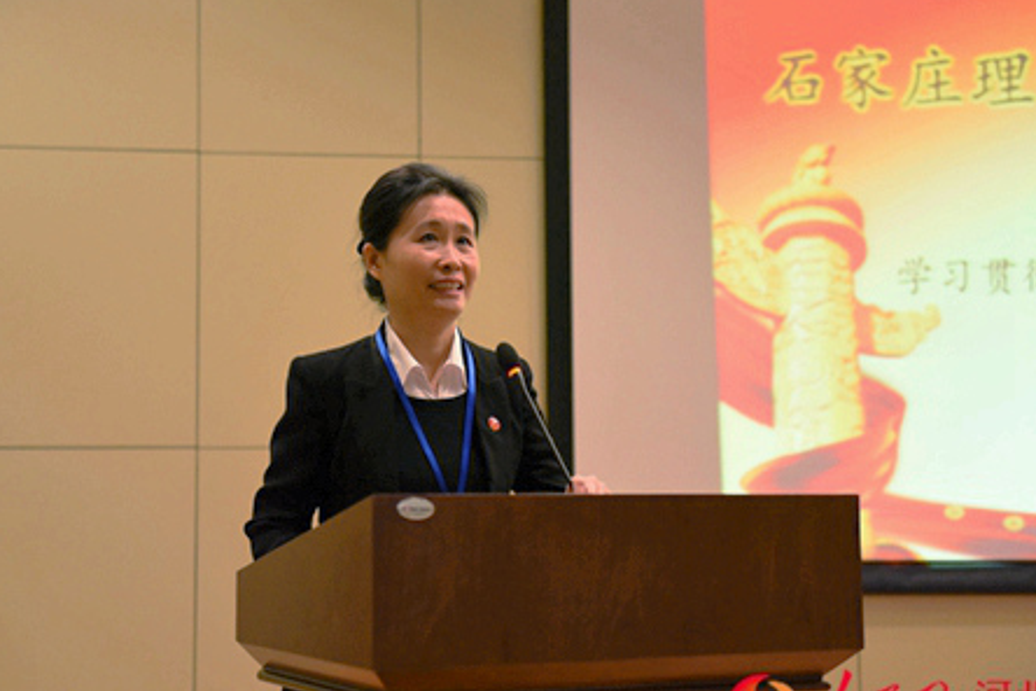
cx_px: 478
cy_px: 376
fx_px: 1784
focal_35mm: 62
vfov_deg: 21.9
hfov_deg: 32.4
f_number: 2.8
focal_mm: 55
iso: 3200
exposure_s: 1/160
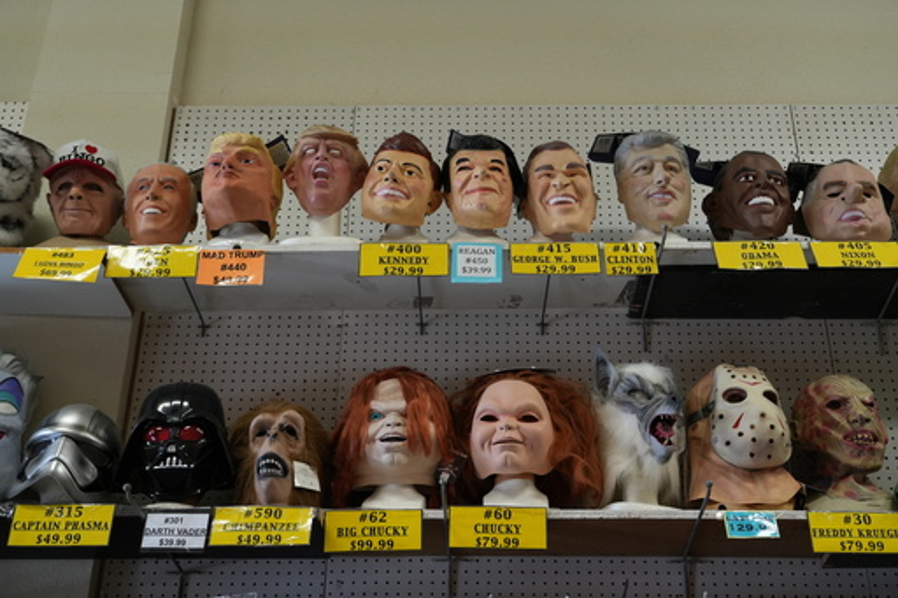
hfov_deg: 42.8
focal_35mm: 46
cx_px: 449
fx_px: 1147
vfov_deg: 29.2
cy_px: 299
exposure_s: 1/125
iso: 2000
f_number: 4
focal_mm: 46
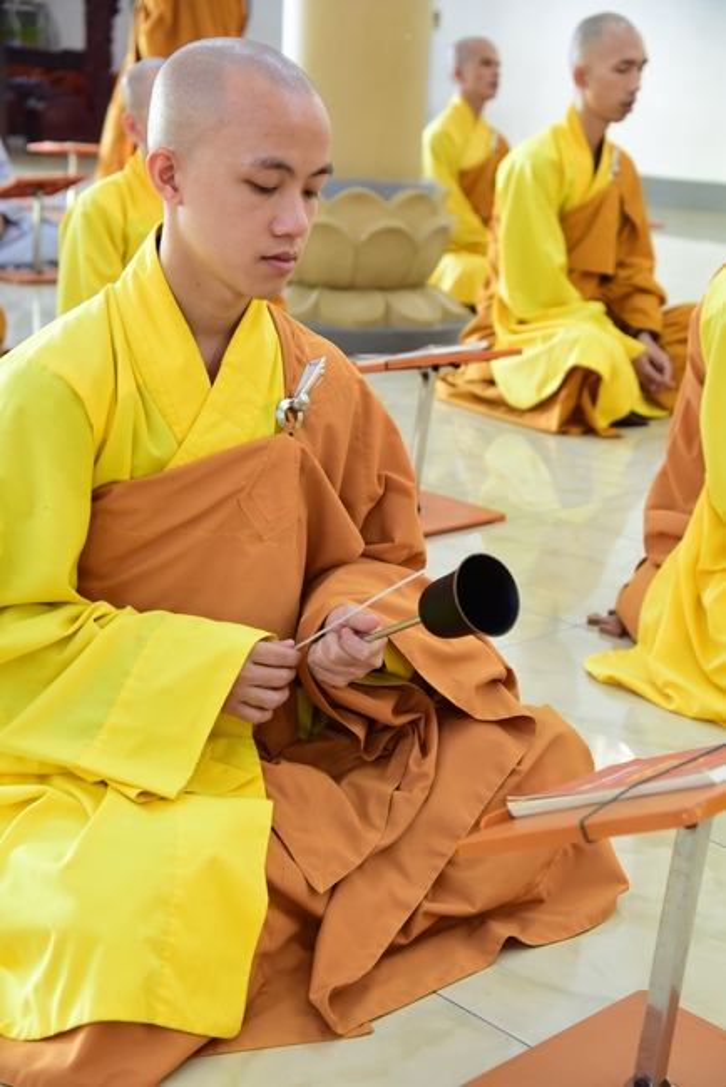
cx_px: 363
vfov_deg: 32.4
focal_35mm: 62
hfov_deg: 21.9
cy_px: 544
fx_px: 1873
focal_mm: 62
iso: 1600
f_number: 5
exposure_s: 1/40
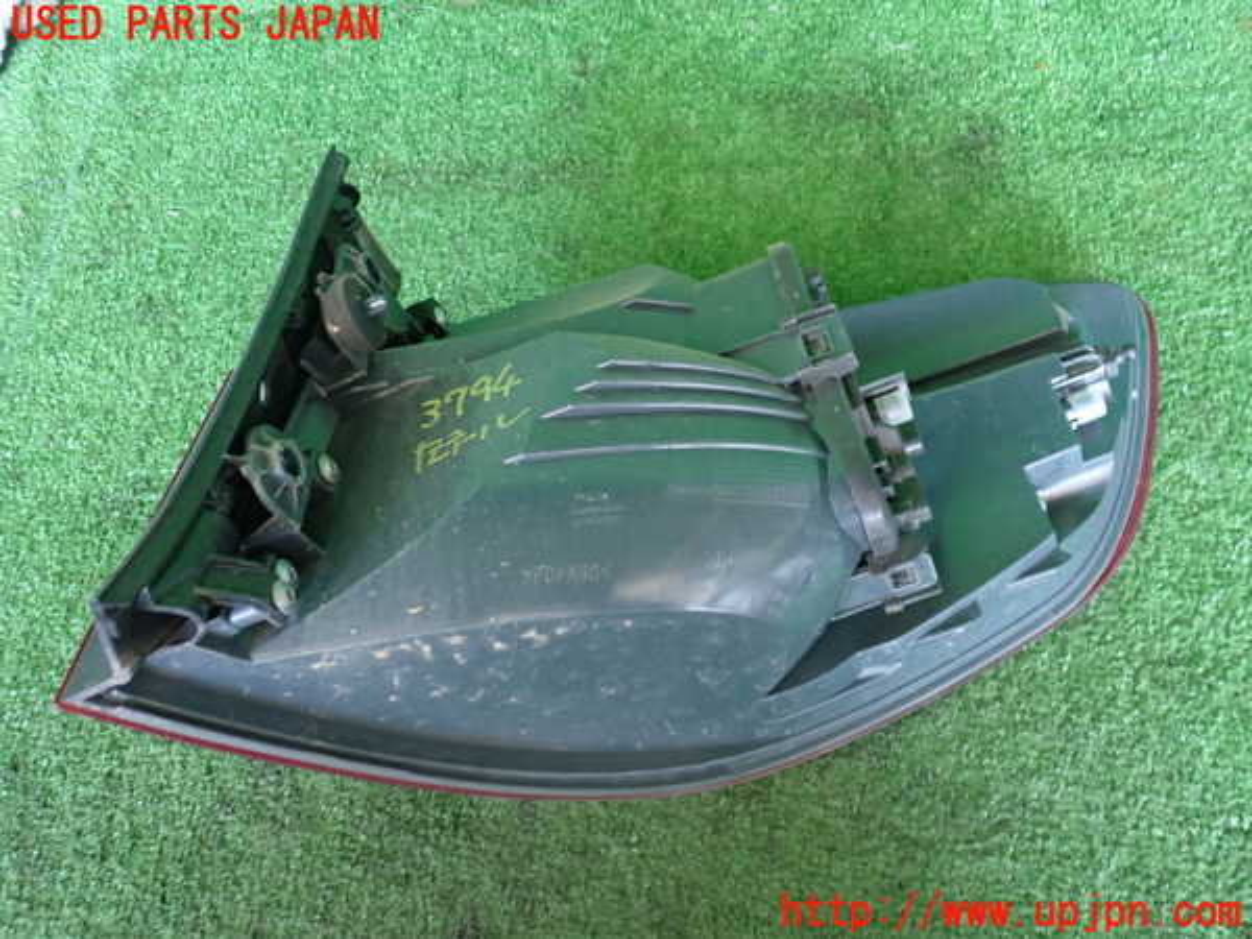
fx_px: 1085
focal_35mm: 30
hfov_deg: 60.0
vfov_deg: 46.8
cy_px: 470
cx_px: 626
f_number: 2.3
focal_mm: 5.4
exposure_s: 1/30
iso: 320
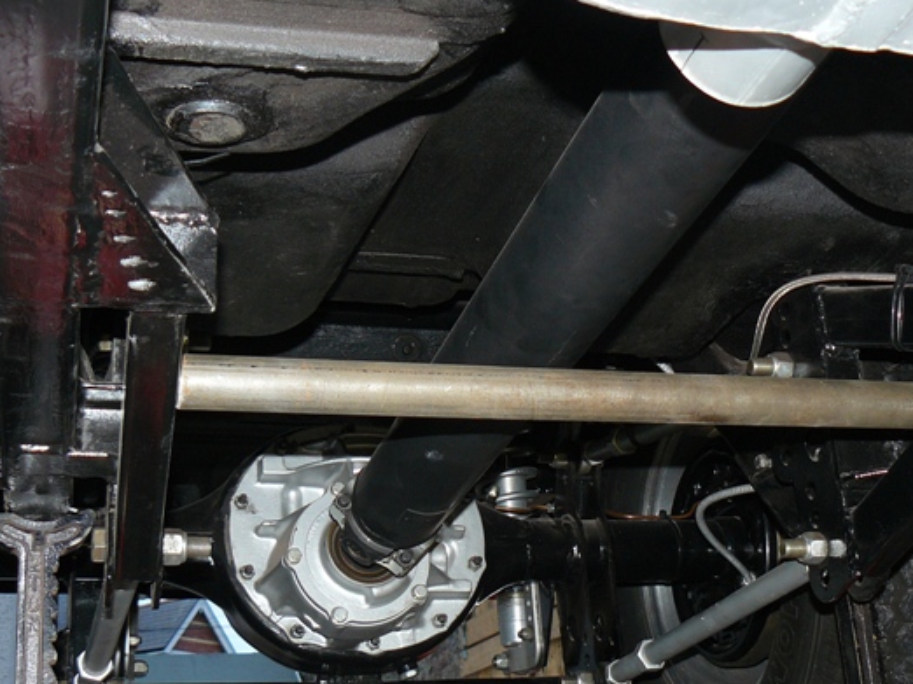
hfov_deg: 36.2
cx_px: 488
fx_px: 1397
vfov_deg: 27.5
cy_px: 327
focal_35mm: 53
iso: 100
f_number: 2.8
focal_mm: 6
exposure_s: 1/30
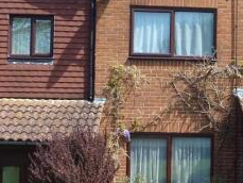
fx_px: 590
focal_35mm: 84
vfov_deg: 17.6
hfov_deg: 22.8
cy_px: 109
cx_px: 205
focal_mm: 4.1
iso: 80
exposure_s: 1/320
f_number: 4
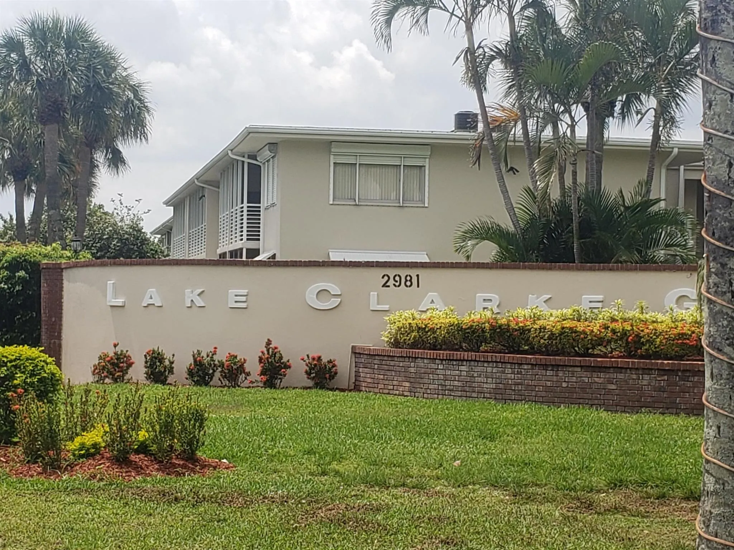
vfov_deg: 53.1
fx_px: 551
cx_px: 367
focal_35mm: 26
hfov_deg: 67.3
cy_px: 275
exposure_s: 1/1623
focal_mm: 4.3
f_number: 2.4
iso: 50
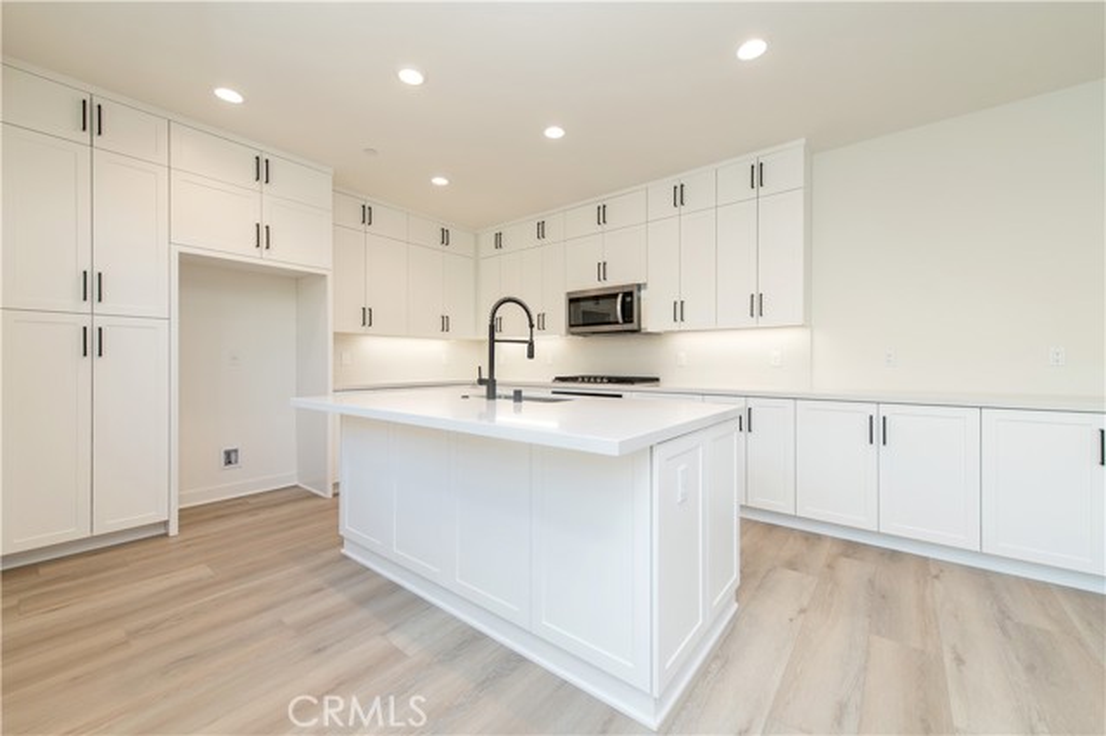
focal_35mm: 14
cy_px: 368
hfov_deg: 104.3
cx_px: 553
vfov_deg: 81.1
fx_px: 430
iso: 200
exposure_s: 1/100
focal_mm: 14
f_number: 5
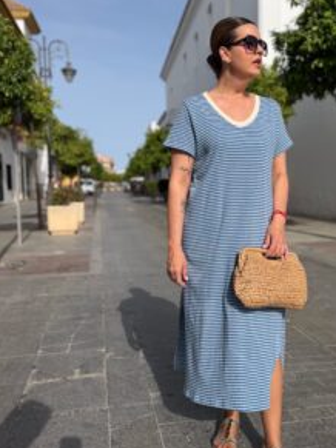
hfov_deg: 42.2
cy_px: 223
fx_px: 427
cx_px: 230
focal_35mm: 33
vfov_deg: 55.4
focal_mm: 6.76
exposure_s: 1/5714
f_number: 1.78
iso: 80
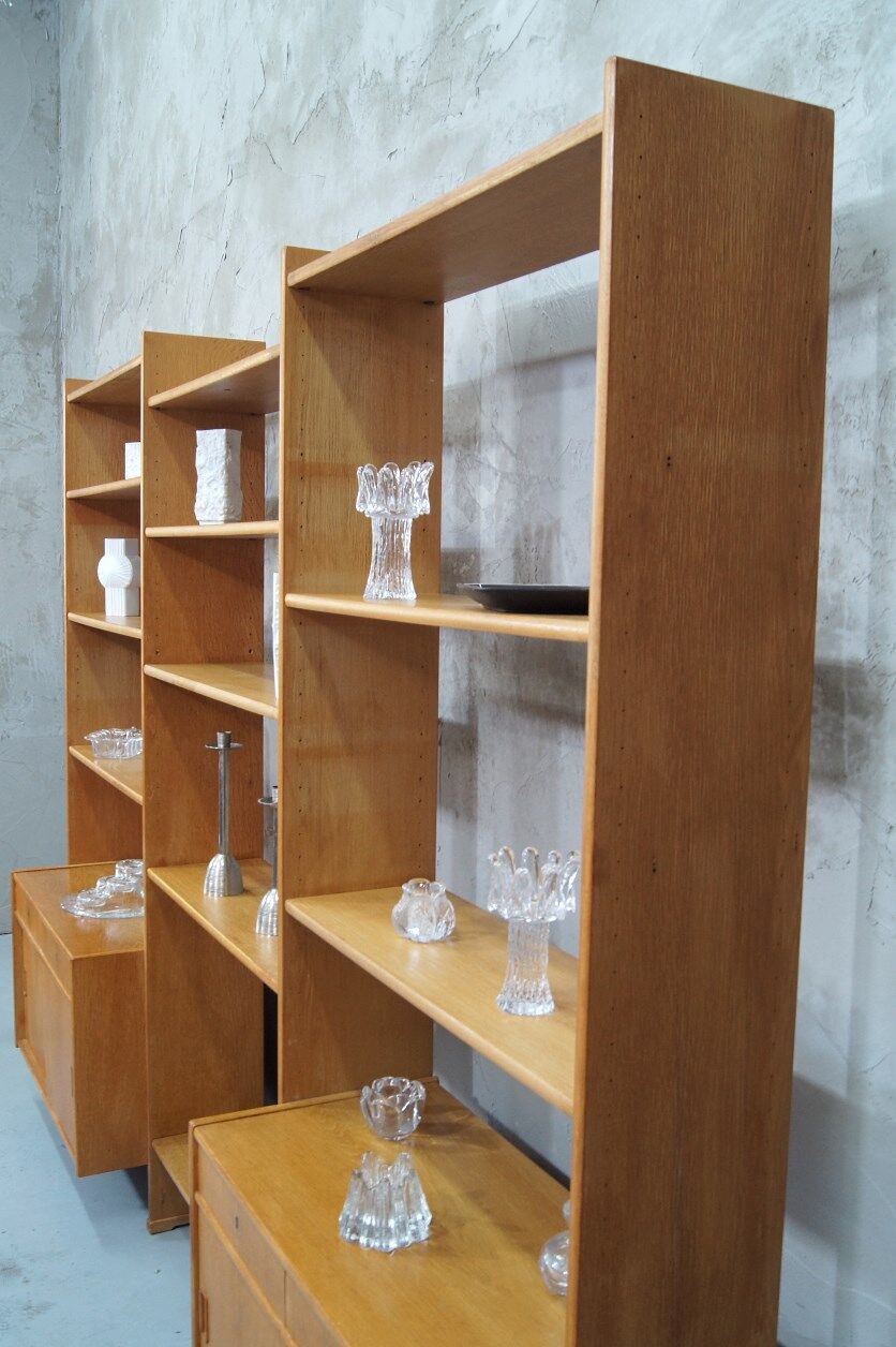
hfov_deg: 39.9
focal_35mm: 33
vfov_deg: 57.2
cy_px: 674
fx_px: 1233
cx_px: 448
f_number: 8
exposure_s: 1/8
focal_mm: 22
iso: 400
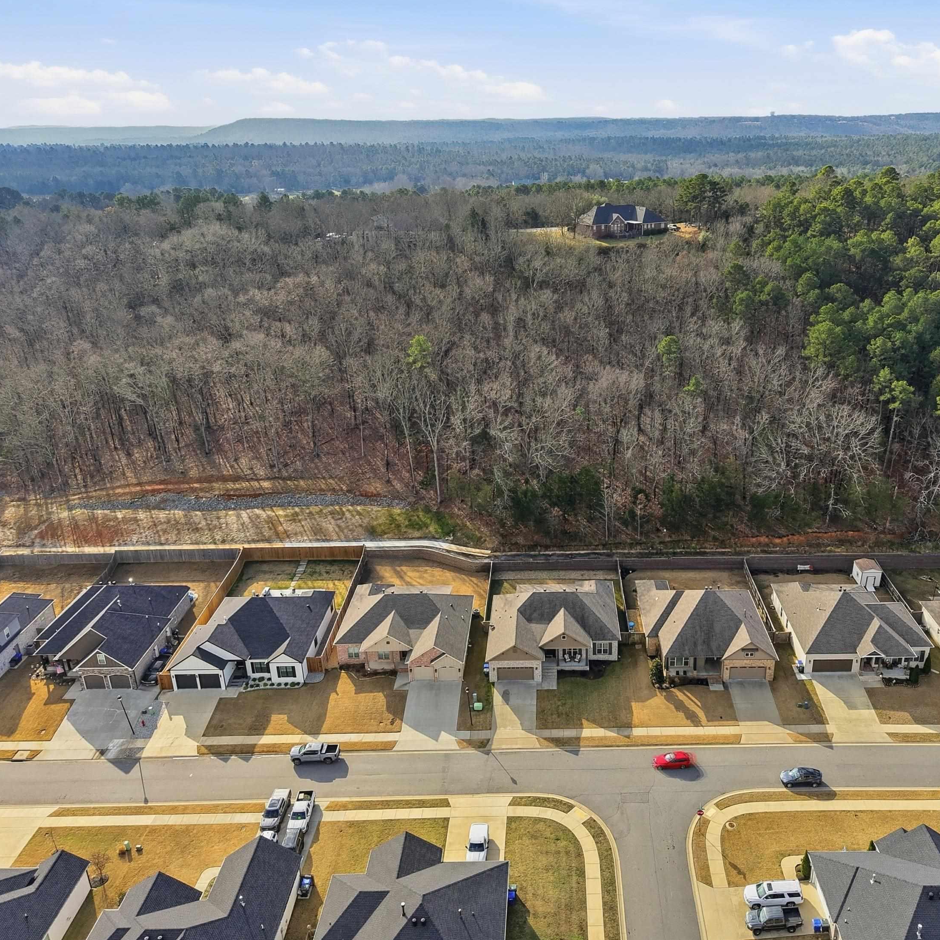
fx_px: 891
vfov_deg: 55.6
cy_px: 465
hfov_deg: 55.3
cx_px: 559
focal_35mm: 29
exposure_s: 1/6400
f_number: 1.8
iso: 410
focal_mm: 8.7
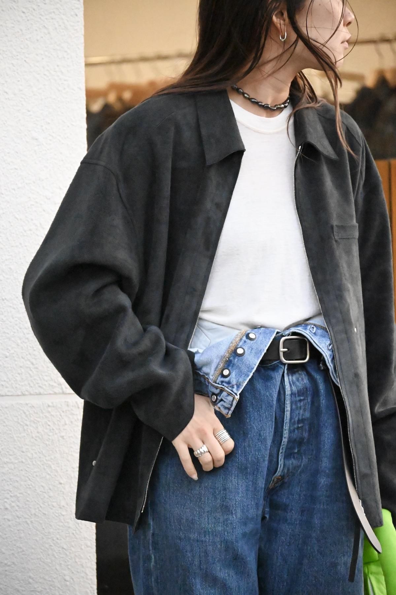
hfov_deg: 6.1
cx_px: 198
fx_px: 3712
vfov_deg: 9.1
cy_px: 298
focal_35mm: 225
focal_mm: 150
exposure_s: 1/640
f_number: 5.3
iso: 20000
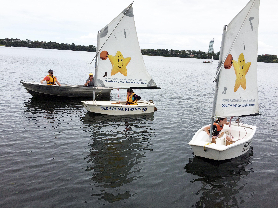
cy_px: 104
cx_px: 139
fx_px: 233
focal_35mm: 29
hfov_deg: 61.7
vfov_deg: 48.2
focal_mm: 4.15
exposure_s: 1/2326
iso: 32
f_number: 2.2
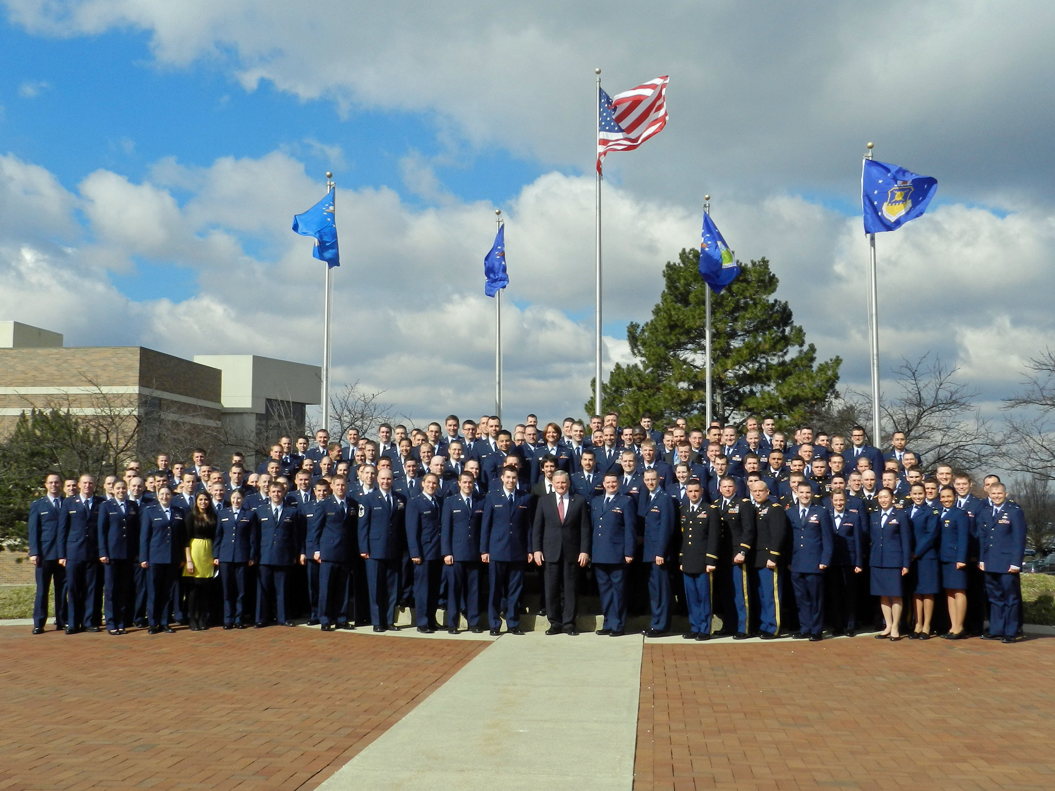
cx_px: 528
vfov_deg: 44.2
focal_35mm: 32
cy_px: 396
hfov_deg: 56.8
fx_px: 975
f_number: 5
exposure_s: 1/1000
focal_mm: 5.6
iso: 160
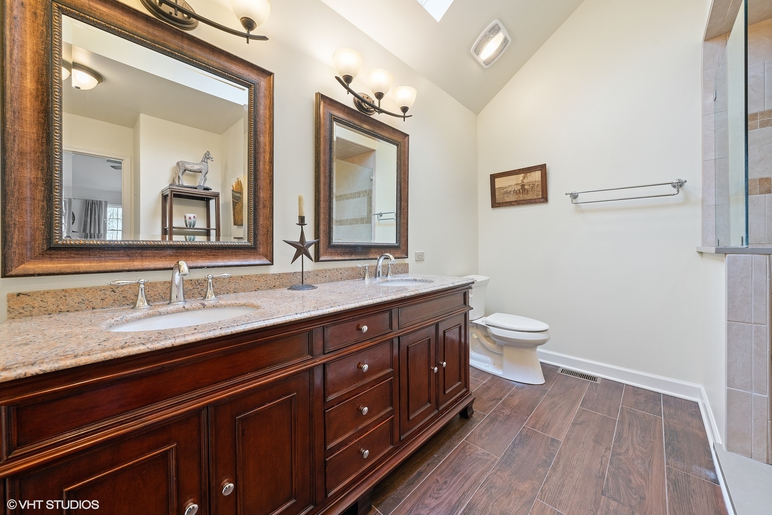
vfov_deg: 90.0
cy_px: 258
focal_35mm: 12
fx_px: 257
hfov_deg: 112.6
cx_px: 386
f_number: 8
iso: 400
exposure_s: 1/5
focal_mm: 12
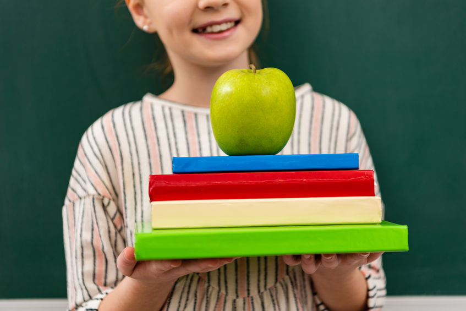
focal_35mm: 70
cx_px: 233
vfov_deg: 19.5
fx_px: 906
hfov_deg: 28.8
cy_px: 156
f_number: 3.2
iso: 100
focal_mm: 70
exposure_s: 1/200
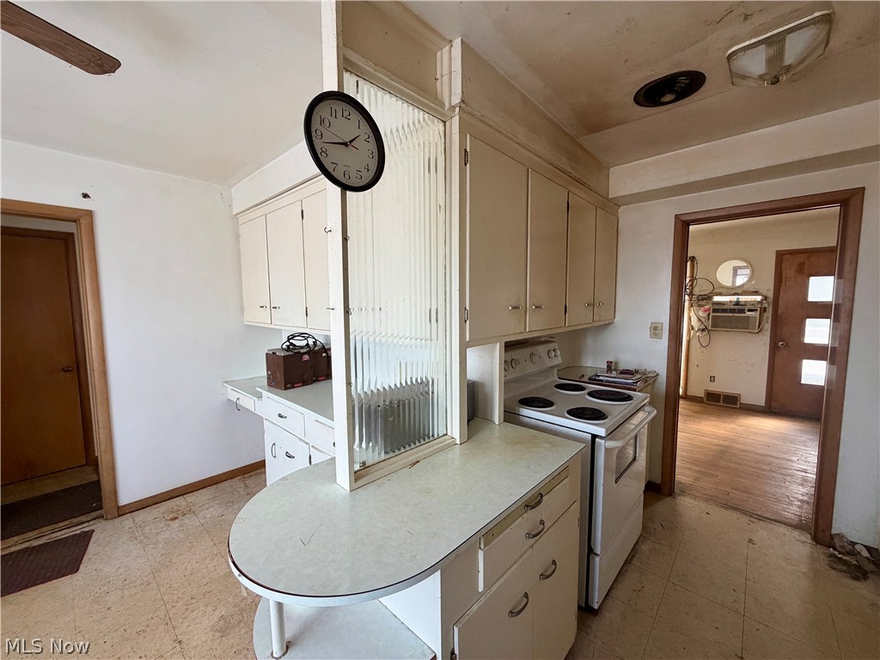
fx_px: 356
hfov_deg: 102.1
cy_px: 330
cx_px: 440
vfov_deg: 85.7
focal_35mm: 14
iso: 320
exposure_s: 1/121
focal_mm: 2.22
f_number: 2.2
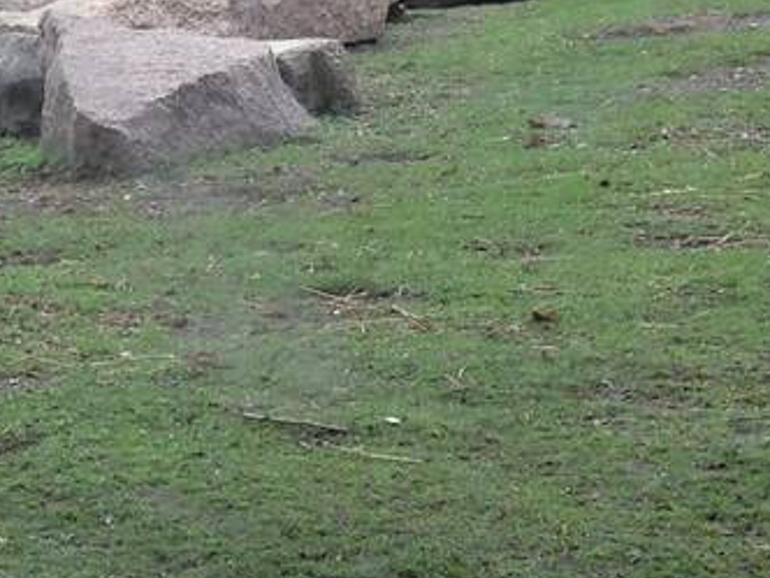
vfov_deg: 9.3
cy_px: 555
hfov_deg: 11.7
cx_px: -480
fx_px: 3537
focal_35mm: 159
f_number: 2.4
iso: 50
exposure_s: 1/354
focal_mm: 4.13
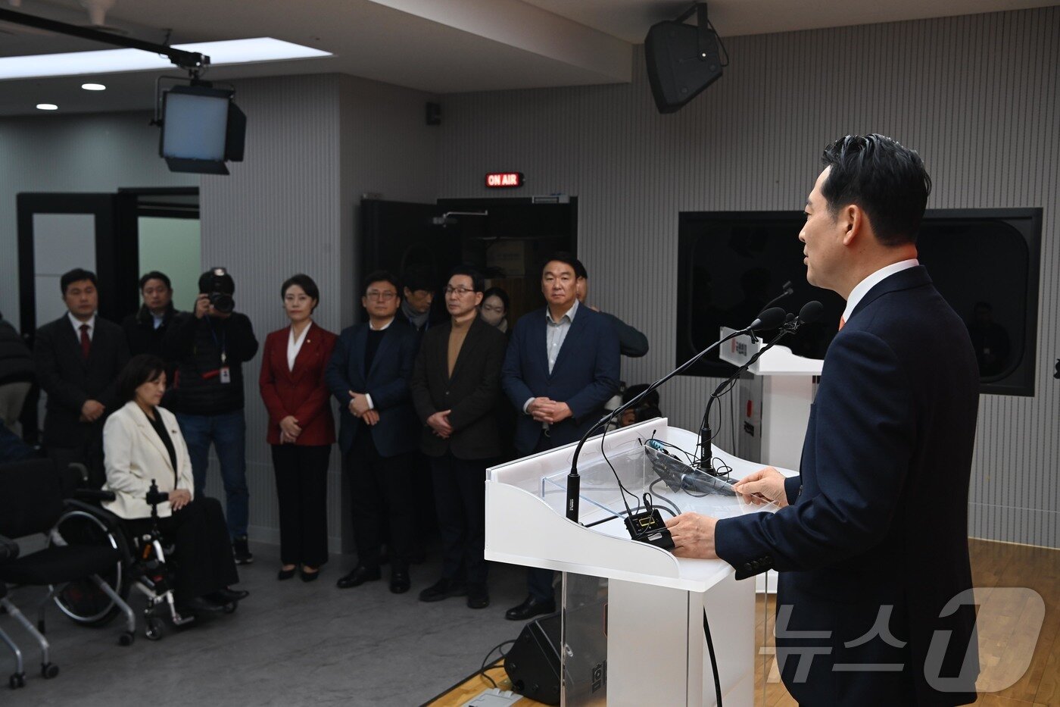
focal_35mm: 44
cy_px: 354
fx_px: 1295
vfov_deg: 30.5
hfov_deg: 44.5
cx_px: 530
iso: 1000
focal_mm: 44
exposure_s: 1/320
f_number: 6.3
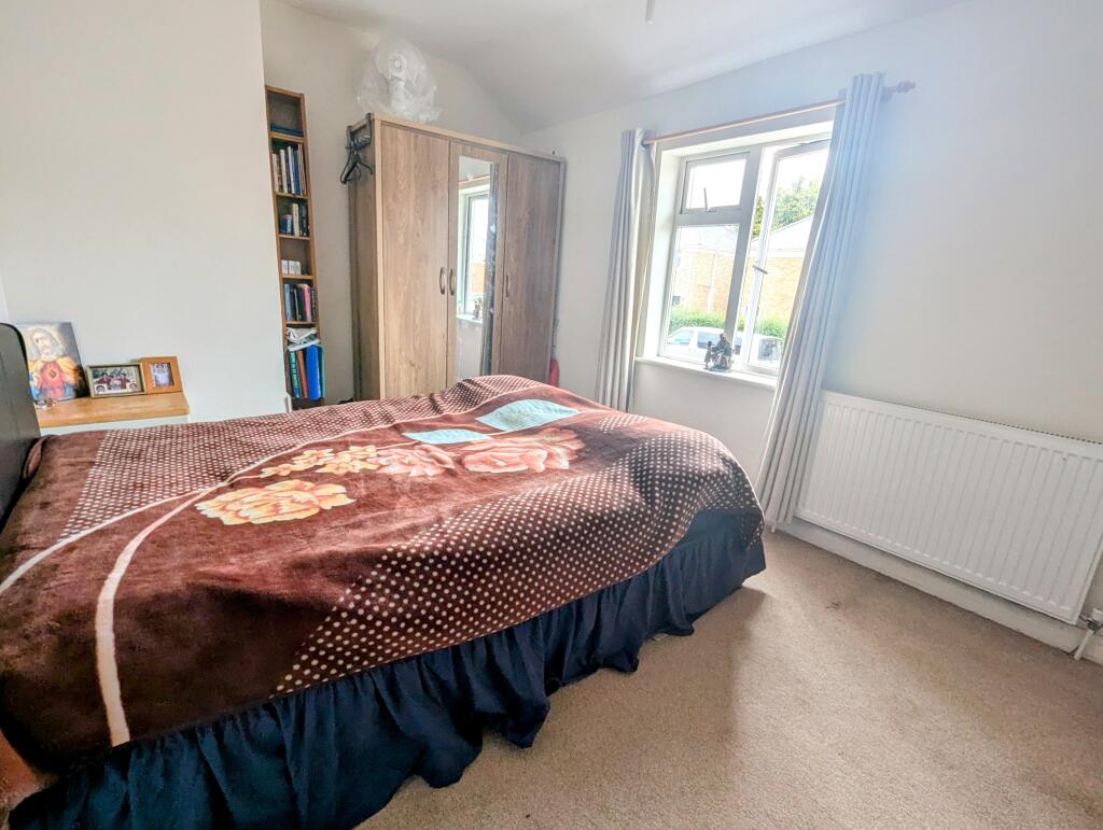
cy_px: 415
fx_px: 415
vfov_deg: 90.1
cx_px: 552
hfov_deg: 106.1
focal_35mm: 13
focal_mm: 1.95
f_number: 2.2
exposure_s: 1/46.4
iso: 49
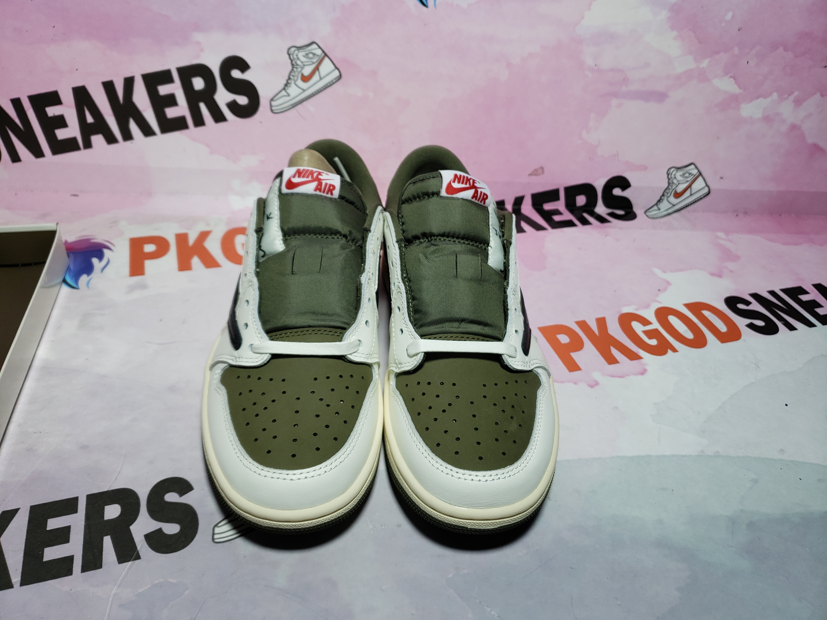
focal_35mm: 26
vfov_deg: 53.1
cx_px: 414
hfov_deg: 67.3
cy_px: 310
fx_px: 621
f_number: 1.5
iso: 50
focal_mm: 4.3
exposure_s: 1/567
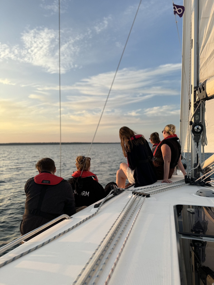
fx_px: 198
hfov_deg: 56.8
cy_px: 142
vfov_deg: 71.6
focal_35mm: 24
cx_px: 107
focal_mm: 6.76
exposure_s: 1/1010
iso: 80
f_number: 1.78
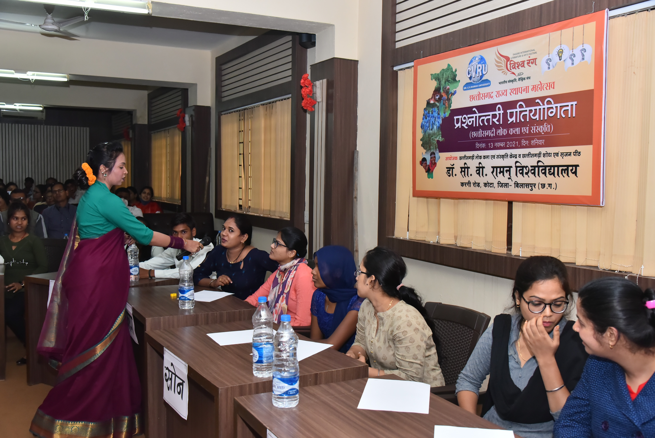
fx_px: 619
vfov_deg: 38.9
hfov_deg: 55.8
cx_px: 328
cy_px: 219
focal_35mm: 34
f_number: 5.6
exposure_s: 1/200
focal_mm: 34
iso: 1600
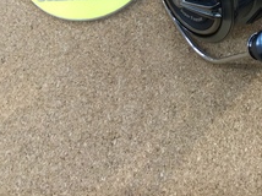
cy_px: -78
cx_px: 278
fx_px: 658
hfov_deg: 21.5
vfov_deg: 15.8
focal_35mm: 87
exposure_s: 1/30
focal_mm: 3.3
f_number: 2.4
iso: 50
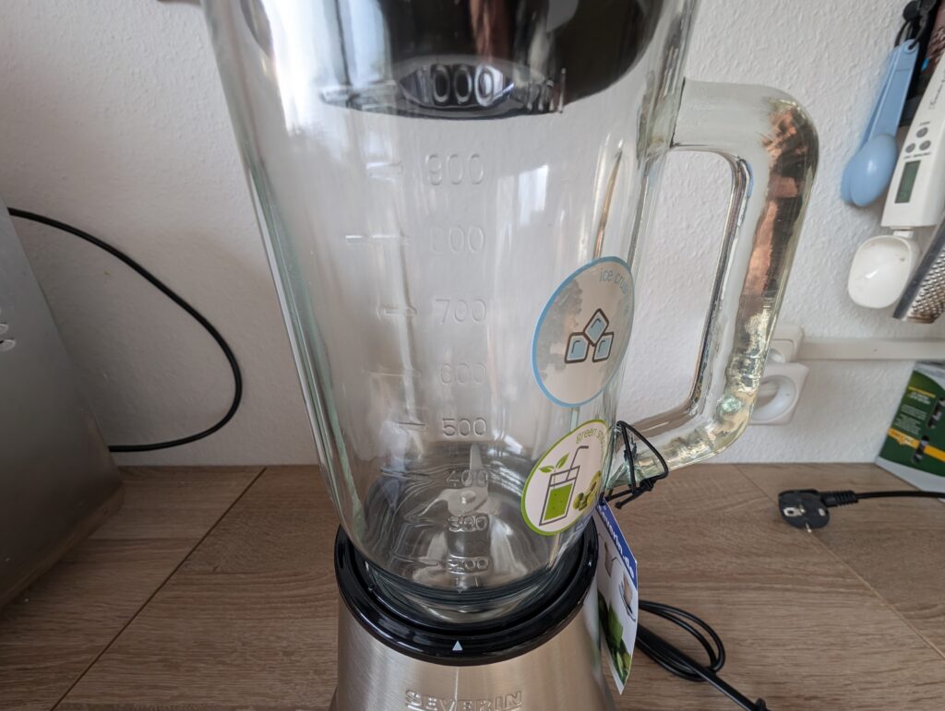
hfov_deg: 110.5
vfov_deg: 94.6
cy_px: 356
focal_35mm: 12
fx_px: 328
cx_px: 472
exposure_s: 1/61
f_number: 1.95
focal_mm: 2.23
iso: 66
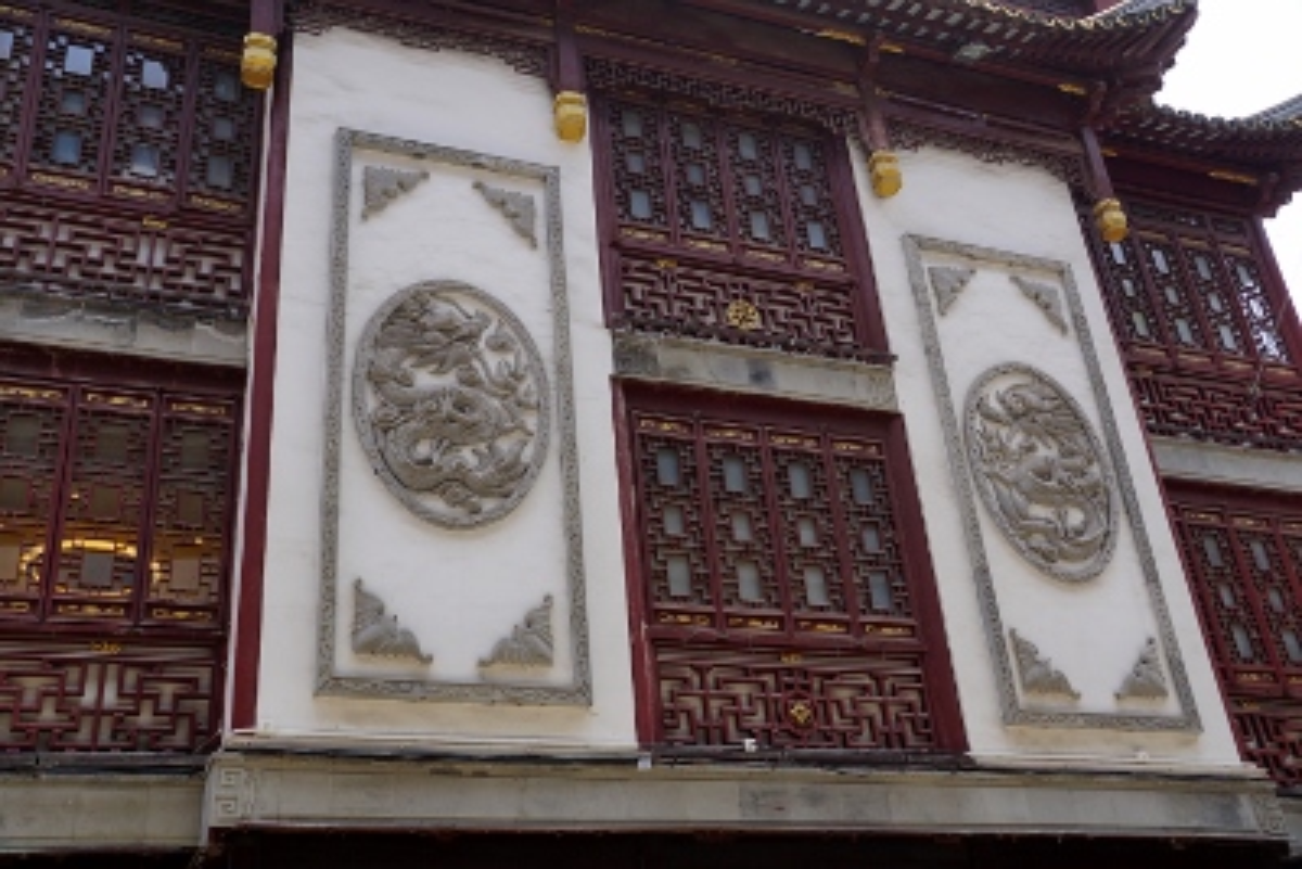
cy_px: 434
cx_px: 651
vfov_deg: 34.2
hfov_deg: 49.5
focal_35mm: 39
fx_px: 1411
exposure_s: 1/100
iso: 100
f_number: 6.3
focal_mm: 26
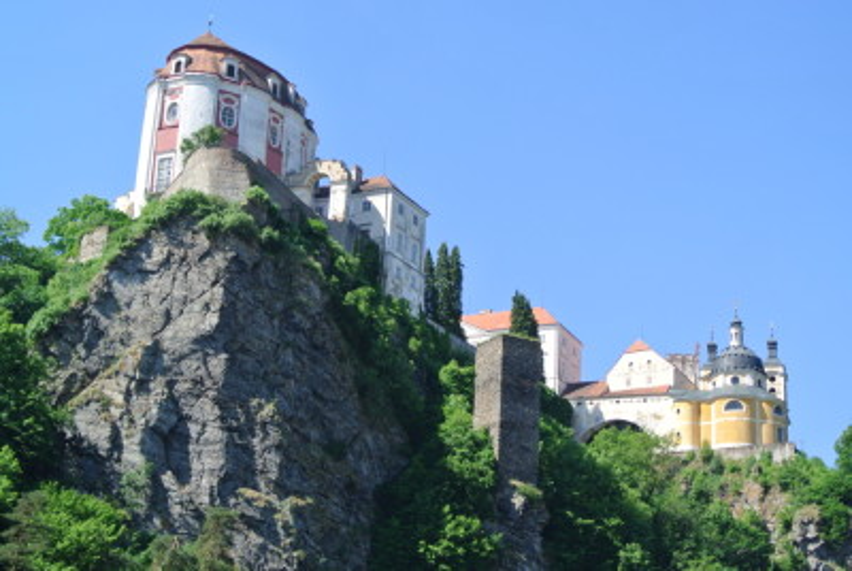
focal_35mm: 69
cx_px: 426
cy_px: 286
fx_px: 1635
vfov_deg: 19.8
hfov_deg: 29.2
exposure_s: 1/250
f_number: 5.3
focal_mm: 25.9
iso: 100
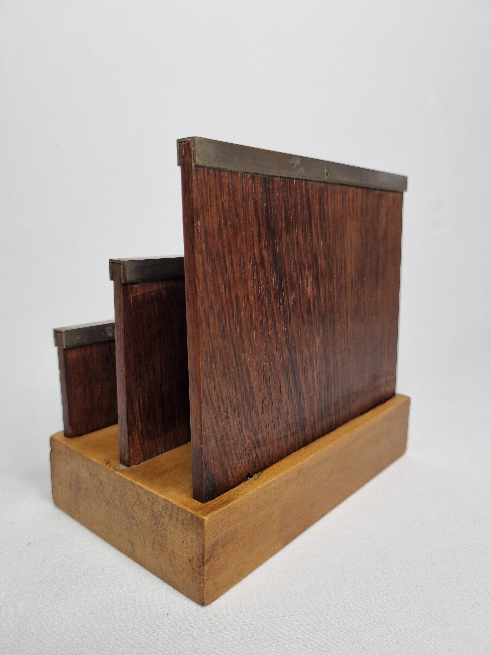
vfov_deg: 67.3
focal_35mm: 26
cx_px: 246
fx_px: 492
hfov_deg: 53.1
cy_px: 328
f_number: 1.8
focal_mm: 5.4
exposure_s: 1/115
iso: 50
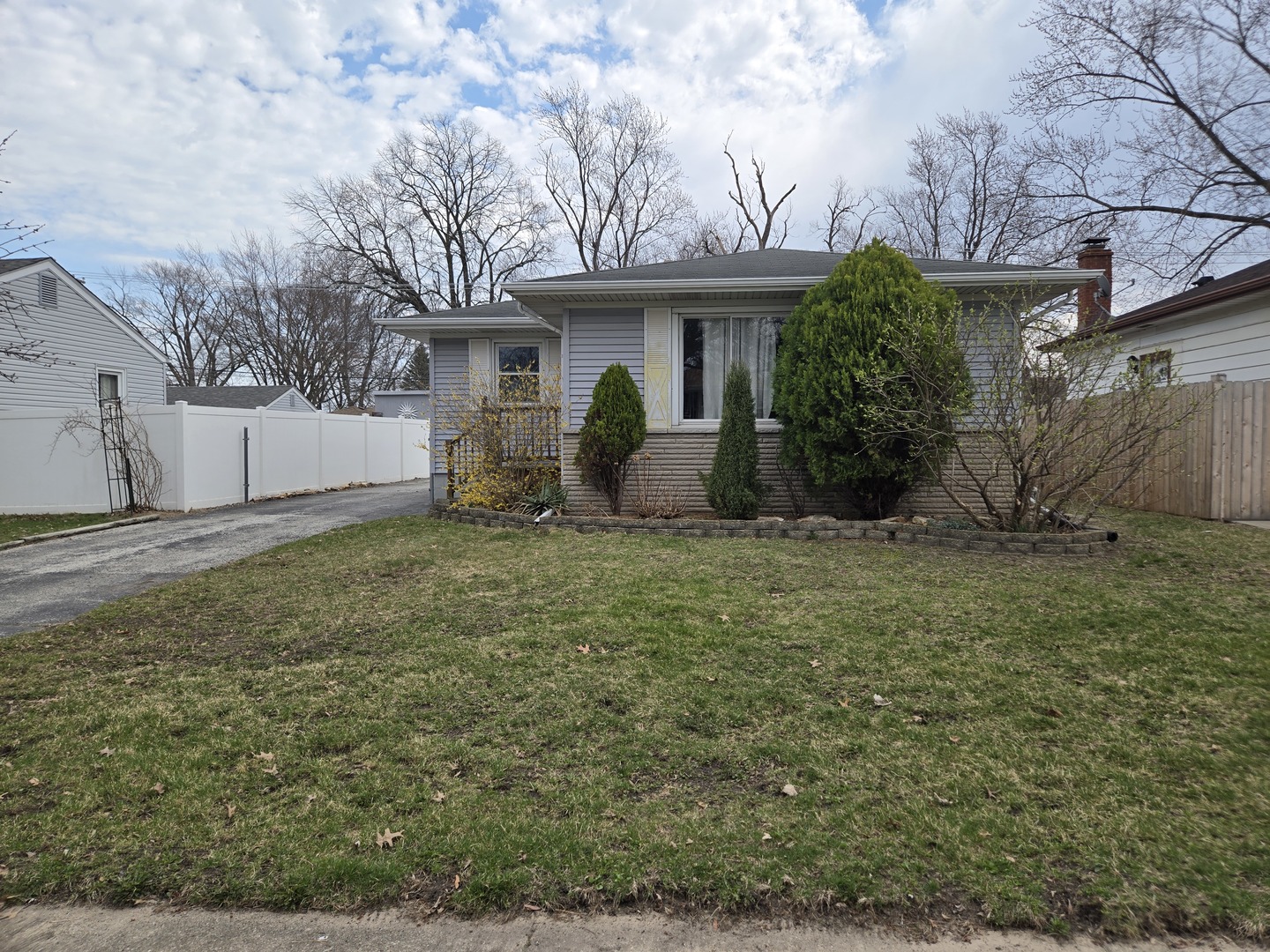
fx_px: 844
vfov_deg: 58.9
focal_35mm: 23
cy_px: 476
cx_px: 635
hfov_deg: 73.9
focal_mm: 5.4
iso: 25
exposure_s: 1/1202
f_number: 1.8
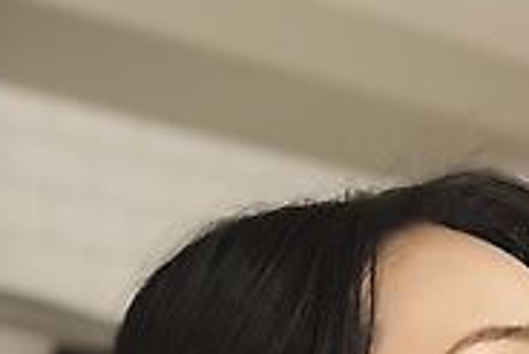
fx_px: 2294
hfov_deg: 13.1
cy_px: 544
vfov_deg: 8.6
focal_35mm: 156
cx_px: 364
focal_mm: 48
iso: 400
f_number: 4
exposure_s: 1/200
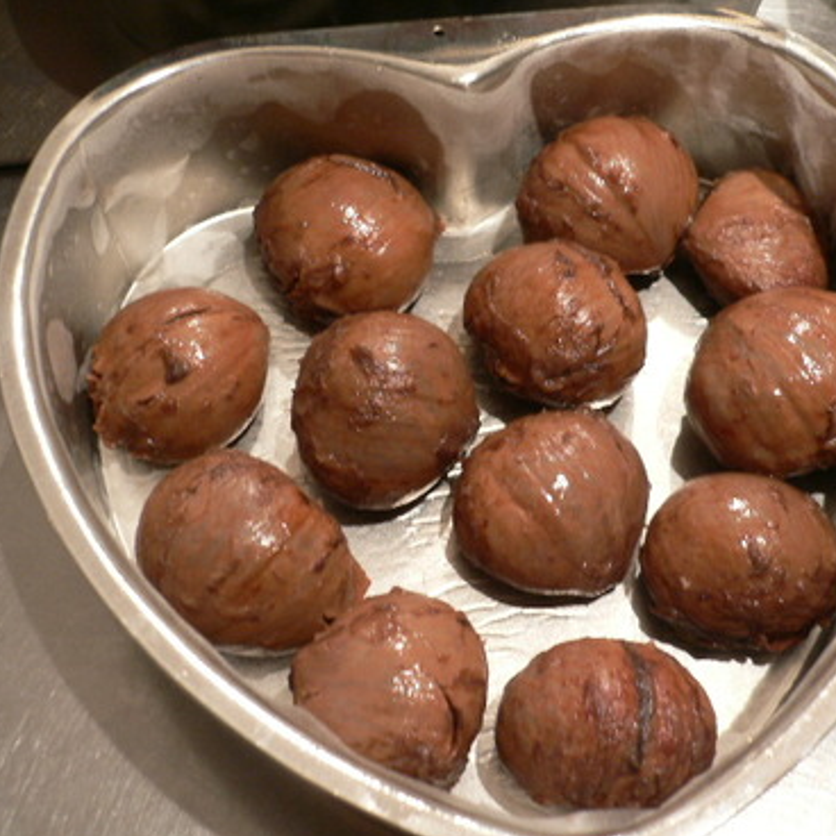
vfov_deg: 40.0
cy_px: 421
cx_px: 479
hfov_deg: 39.9
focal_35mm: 42
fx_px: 1148
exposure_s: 1/8
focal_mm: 5.8
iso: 100
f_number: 2.8
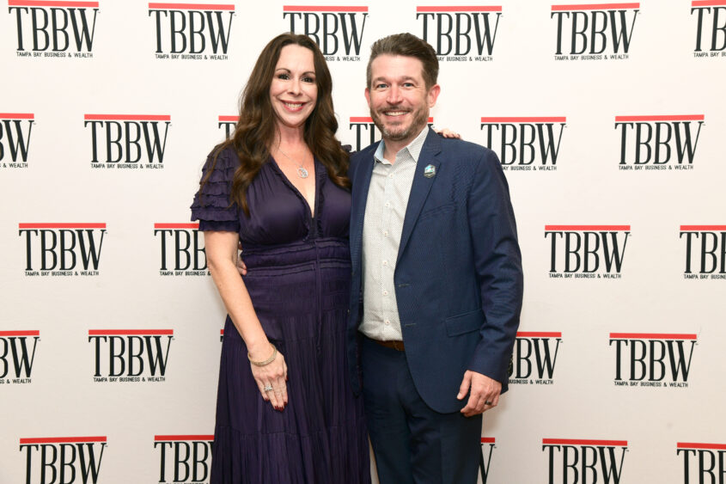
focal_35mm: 50
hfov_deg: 39.6
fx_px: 1008
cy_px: 242
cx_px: 363
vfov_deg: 27.0
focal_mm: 50
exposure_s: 1/60
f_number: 5.6
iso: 1600
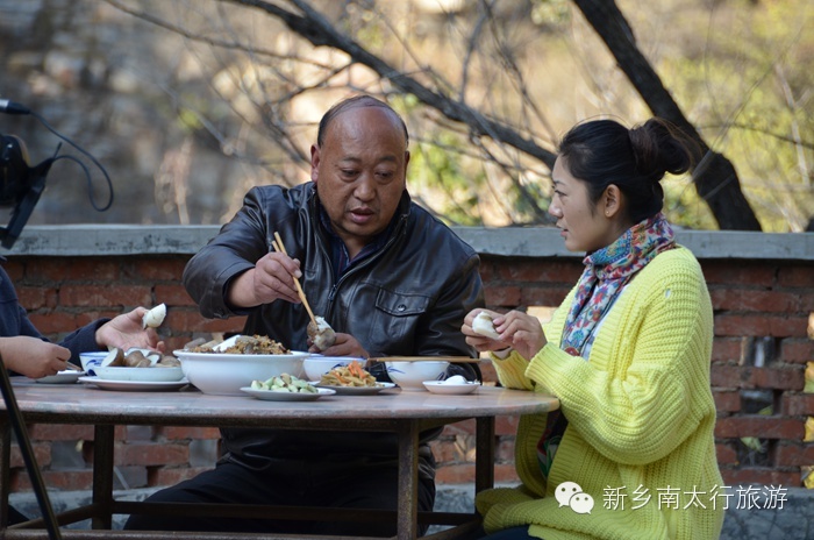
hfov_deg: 6.9
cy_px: 270
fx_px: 6771
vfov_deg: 4.6
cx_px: 407
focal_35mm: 300
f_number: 5.6
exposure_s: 1/250
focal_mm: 200
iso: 400
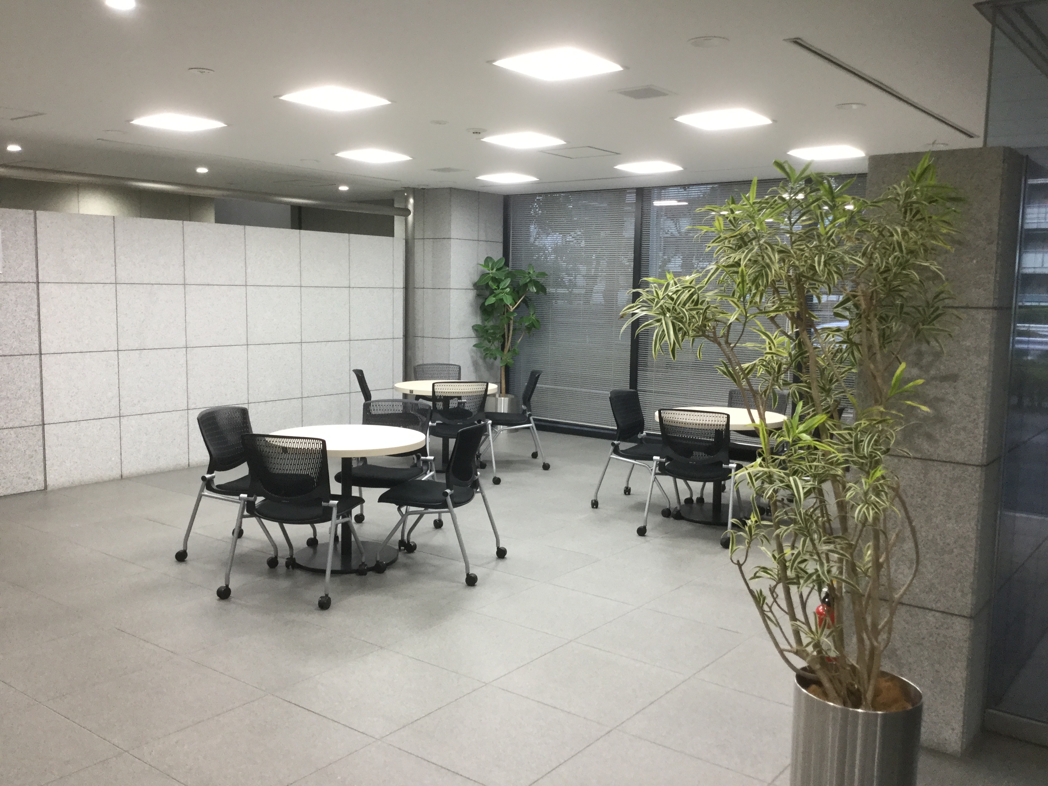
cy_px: 393
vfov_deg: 45.4
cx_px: 524
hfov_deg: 58.4
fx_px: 939
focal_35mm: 31
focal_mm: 3.3
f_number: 2.4
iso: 64
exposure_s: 1/30
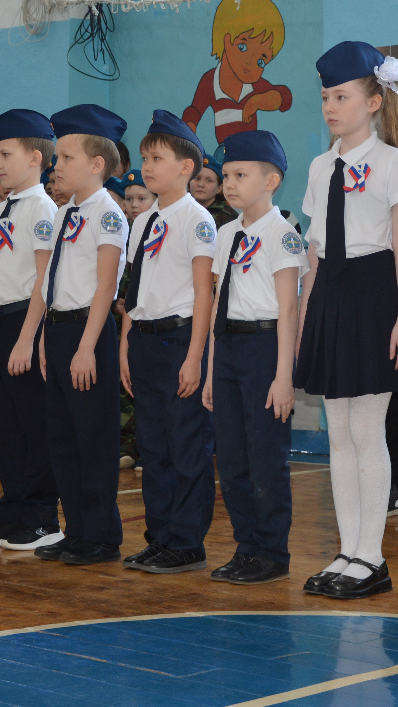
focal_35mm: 99
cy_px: 219
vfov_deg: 21.5
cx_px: 284
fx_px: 1857
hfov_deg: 12.2
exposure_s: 1/80
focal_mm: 30
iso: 400
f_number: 4.2
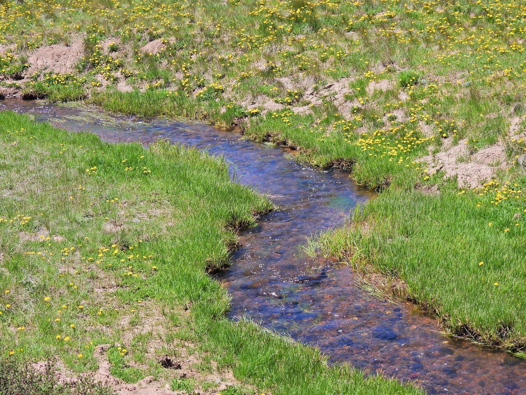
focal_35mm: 80
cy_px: 198
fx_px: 1216
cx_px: 263
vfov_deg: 18.4
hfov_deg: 24.4
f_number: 3.5
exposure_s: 1/800
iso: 100
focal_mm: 14.3
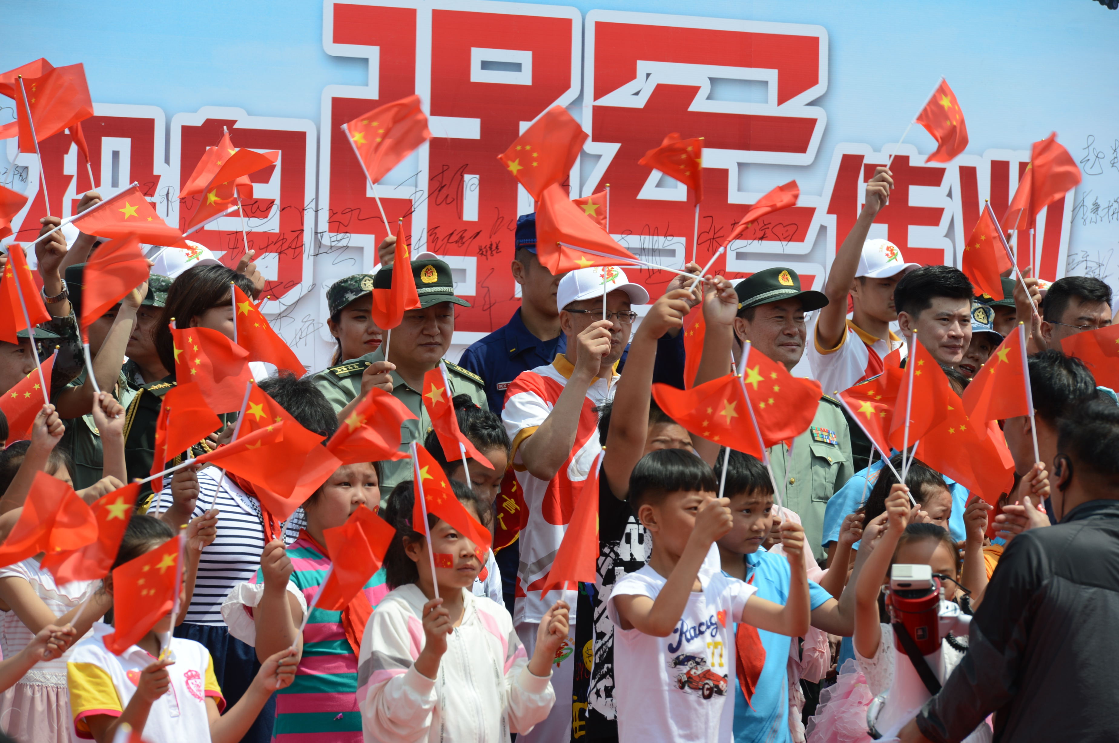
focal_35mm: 200
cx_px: 560
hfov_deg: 10.3
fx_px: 6210
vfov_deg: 6.9
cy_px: 372
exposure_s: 1/400
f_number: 10
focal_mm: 200
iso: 160
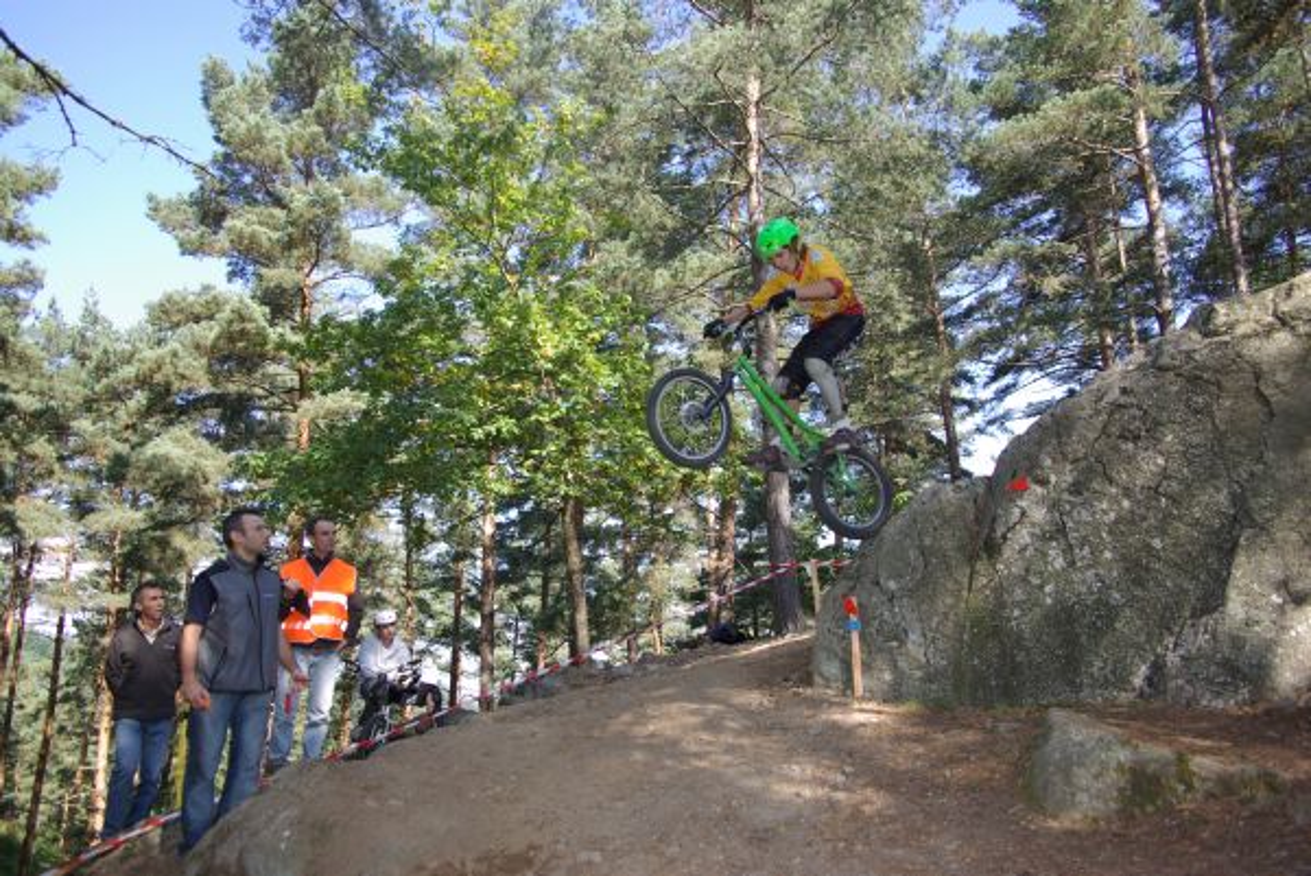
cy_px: 438
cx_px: 656
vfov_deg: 48.0
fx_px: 984
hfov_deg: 67.3
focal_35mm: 27
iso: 100
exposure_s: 1/125
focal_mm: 18
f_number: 4
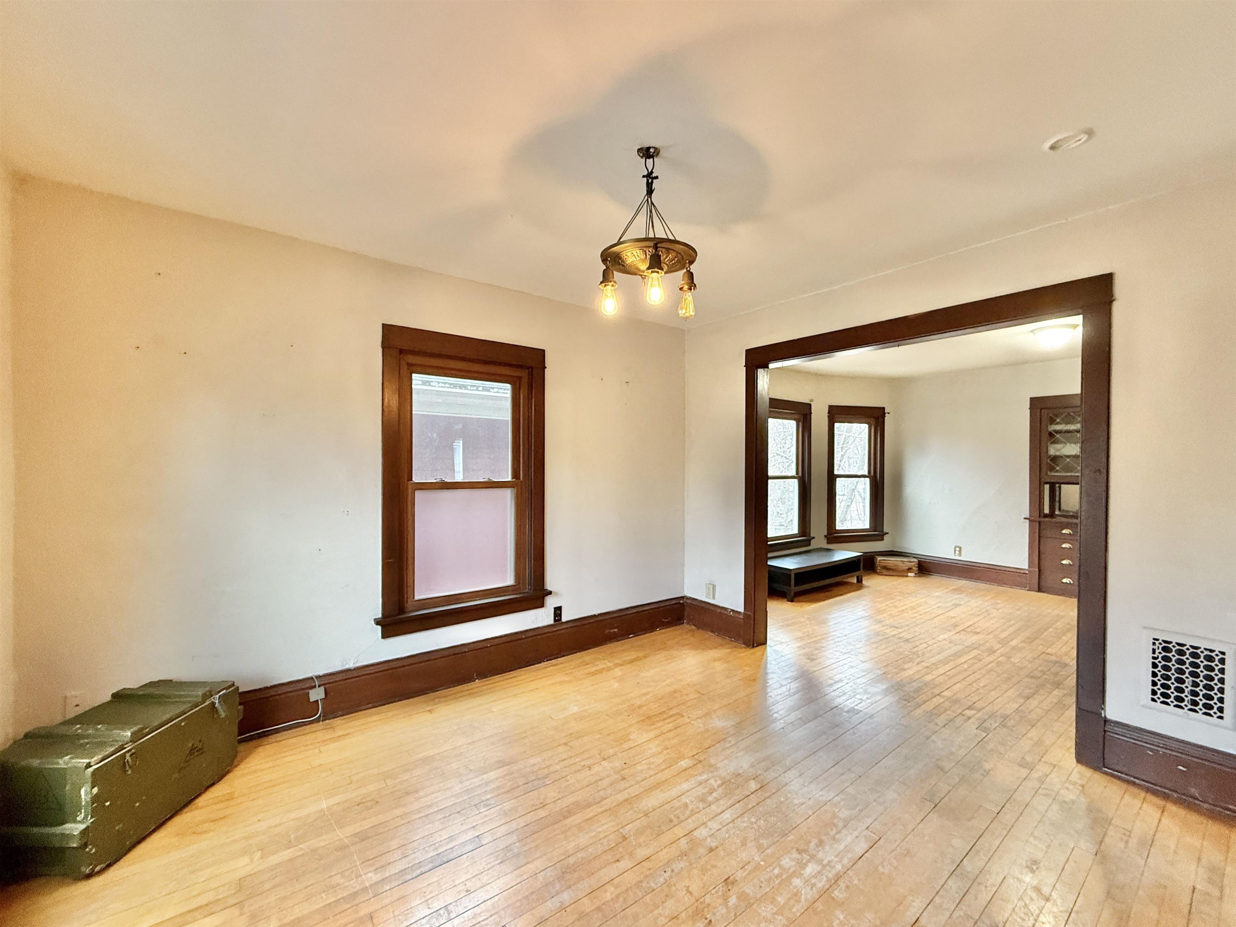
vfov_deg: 85.7
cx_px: 618
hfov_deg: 102.1
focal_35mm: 14
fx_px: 500
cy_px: 464
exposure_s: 1/60
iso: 320
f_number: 2.2
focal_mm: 2.22
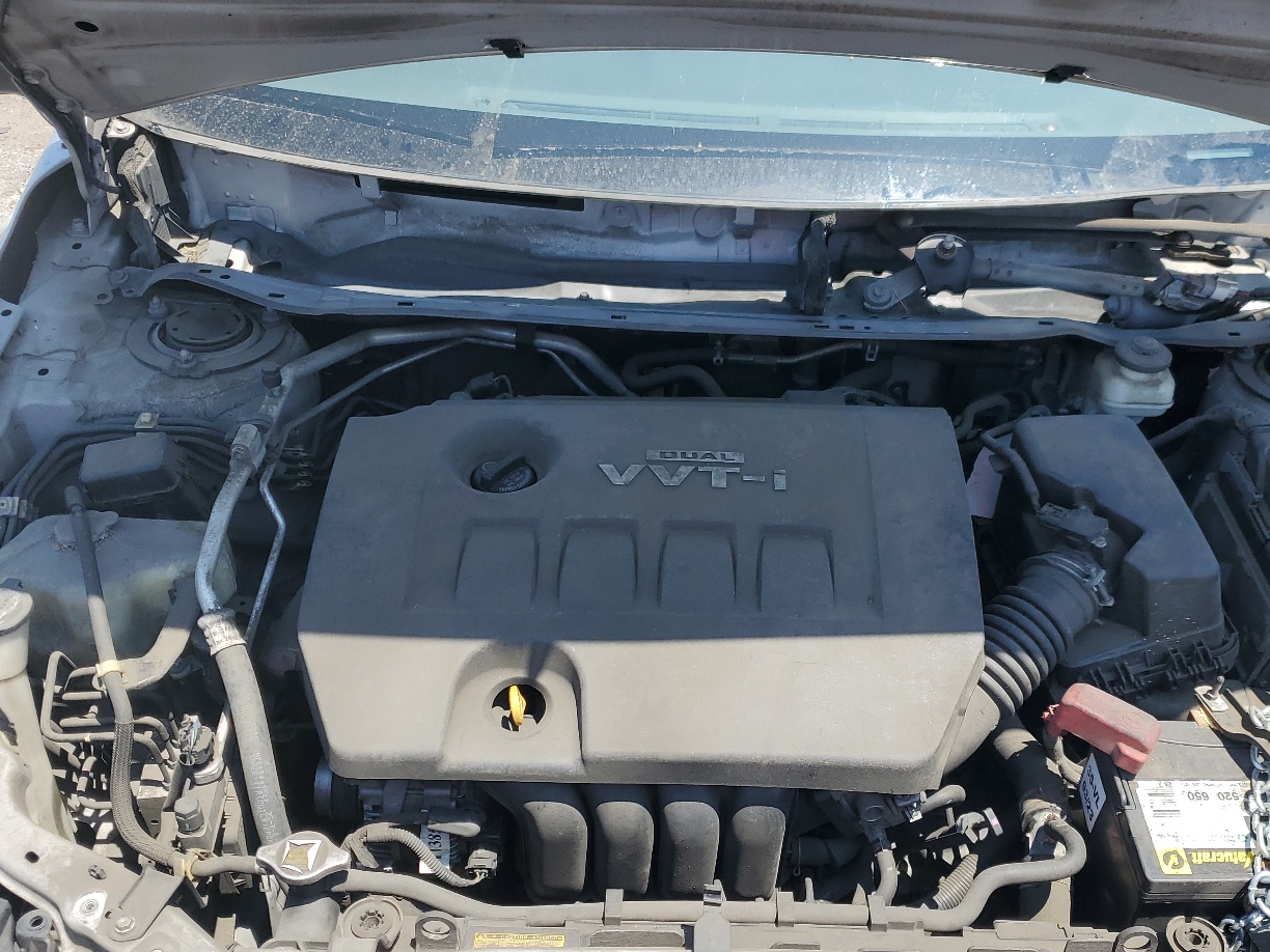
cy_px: 544
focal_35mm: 34
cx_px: 717
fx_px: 1247
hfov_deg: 53.8
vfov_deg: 41.7
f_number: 1.5
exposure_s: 1/1250
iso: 50
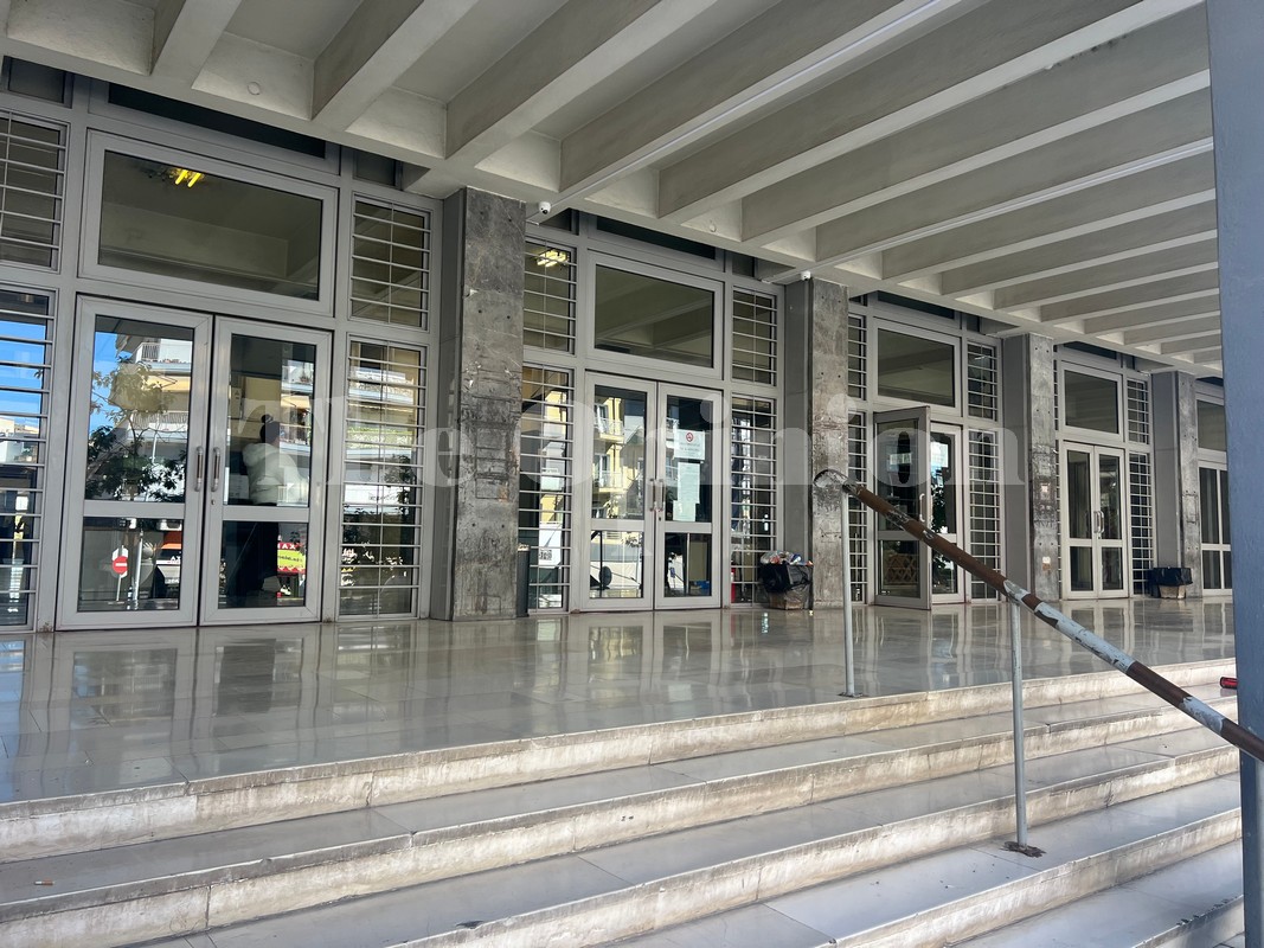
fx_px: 949
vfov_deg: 53.1
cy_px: 474
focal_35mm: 26
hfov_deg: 67.3
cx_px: 632
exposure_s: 1/266
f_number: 1.5
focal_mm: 5.7
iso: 40
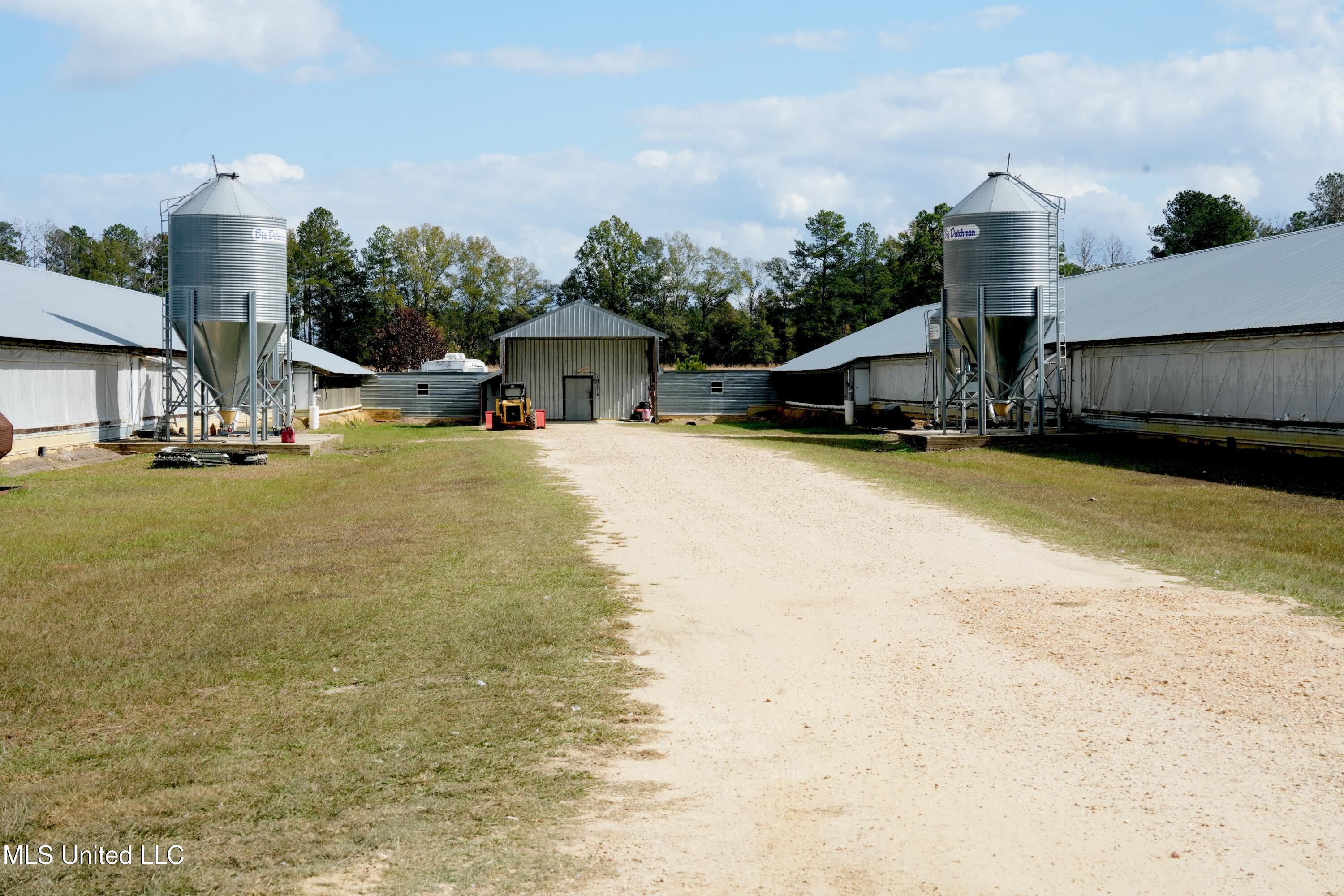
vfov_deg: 21.6
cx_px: 672
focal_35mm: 63
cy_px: 448
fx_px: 2352
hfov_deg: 31.9
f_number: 14
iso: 320
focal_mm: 63
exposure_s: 1/200
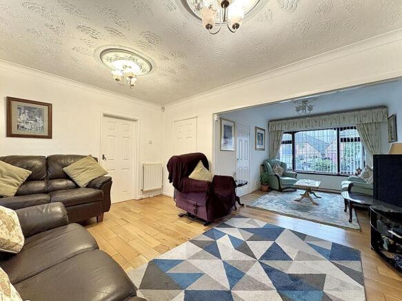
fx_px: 163
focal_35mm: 14
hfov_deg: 102.1
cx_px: 201
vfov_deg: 85.7
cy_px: 150
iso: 320
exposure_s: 1/50
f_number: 2.2
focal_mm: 2.22
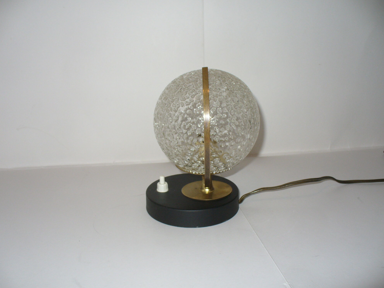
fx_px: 422
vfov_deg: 37.7
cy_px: 147
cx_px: 195
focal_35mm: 38
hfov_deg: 49.0
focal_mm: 6.1
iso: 100
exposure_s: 1/30
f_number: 2.8
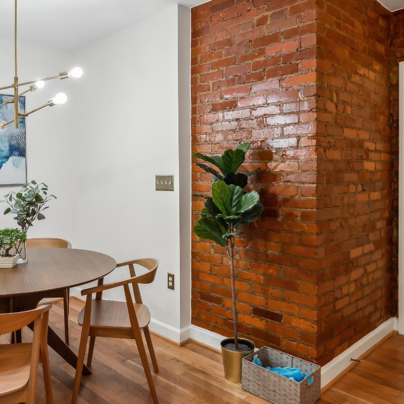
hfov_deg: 55.0
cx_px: 152
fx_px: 383
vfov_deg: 55.4
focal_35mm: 29
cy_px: 171
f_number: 8
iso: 200
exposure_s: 1/8
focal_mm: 14
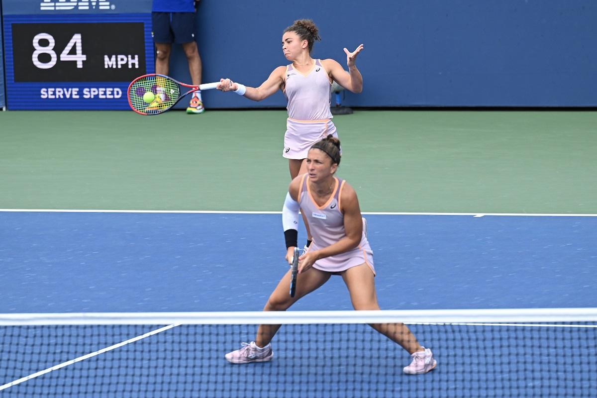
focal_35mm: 200
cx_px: 298
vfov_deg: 6.9
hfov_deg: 10.3
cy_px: 199
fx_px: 3316
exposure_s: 1/2500
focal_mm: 200
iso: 500
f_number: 4
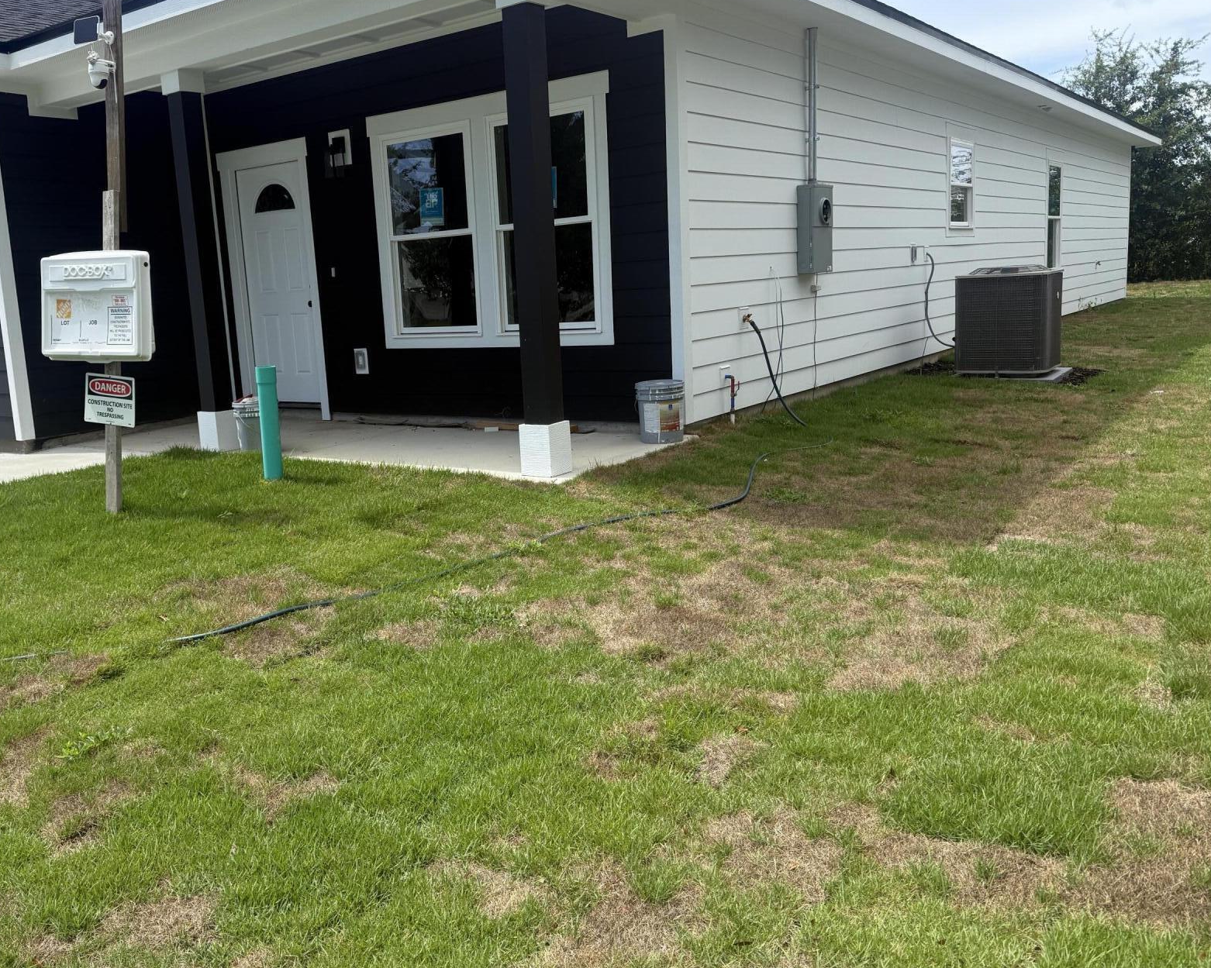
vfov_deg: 48.5
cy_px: 471
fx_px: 1075
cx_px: 483
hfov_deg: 58.3
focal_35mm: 30
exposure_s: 1/3584
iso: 100
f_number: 1.78
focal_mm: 6.76
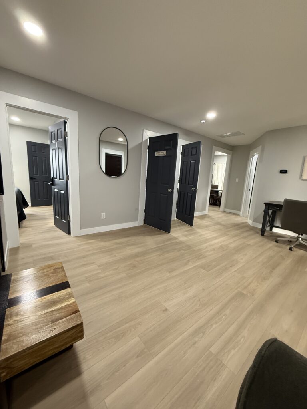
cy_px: 204
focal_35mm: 14
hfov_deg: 85.7
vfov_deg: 102.1
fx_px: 166
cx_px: 154
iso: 320
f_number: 2.2
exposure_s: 1/60
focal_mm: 2.22
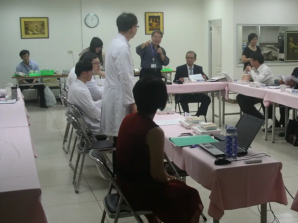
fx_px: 465
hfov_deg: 35.0
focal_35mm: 54
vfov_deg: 27.0
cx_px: 210
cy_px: 102
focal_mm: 7.8
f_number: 2.8
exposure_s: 1/40
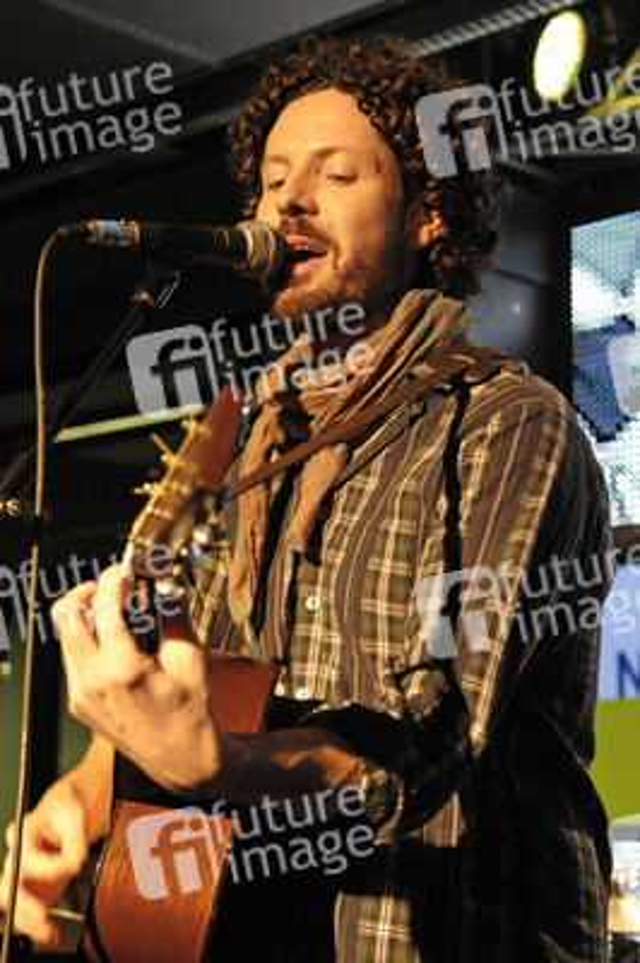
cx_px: 320
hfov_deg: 18.2
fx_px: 2003
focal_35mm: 75
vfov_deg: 27.0
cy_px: 482
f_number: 4.5
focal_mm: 50
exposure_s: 1/100
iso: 1600
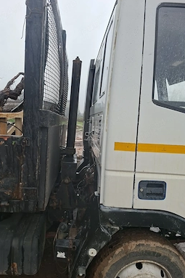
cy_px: 141
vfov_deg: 71.5
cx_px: 78
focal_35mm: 25
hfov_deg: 51.1
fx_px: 193
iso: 50
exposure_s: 1/338
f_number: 1.8
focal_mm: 5.54
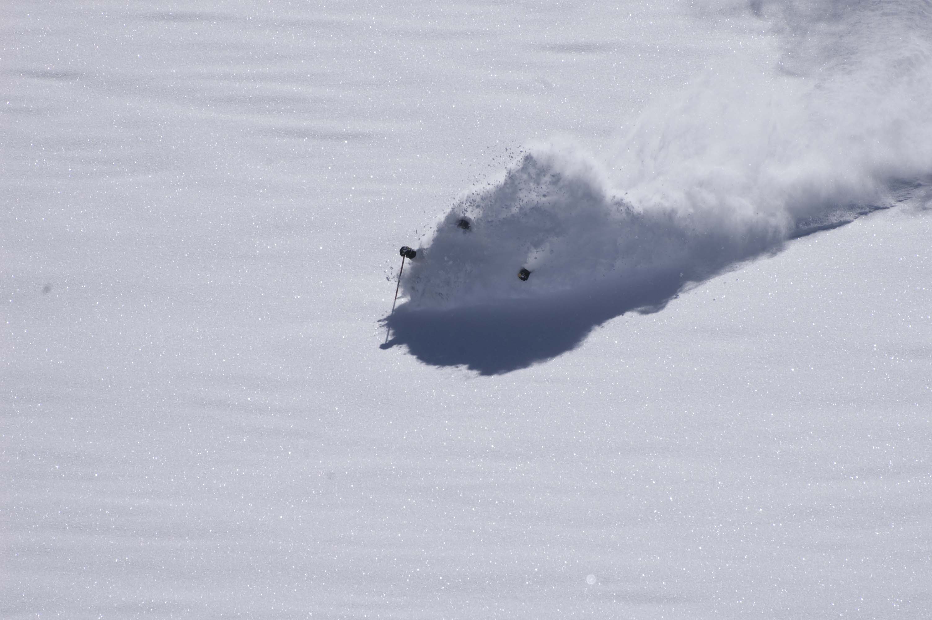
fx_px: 11640
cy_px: 310
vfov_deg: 3.0
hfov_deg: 4.6
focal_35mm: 450
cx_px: 466
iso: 200
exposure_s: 1/1250
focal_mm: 300
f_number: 9
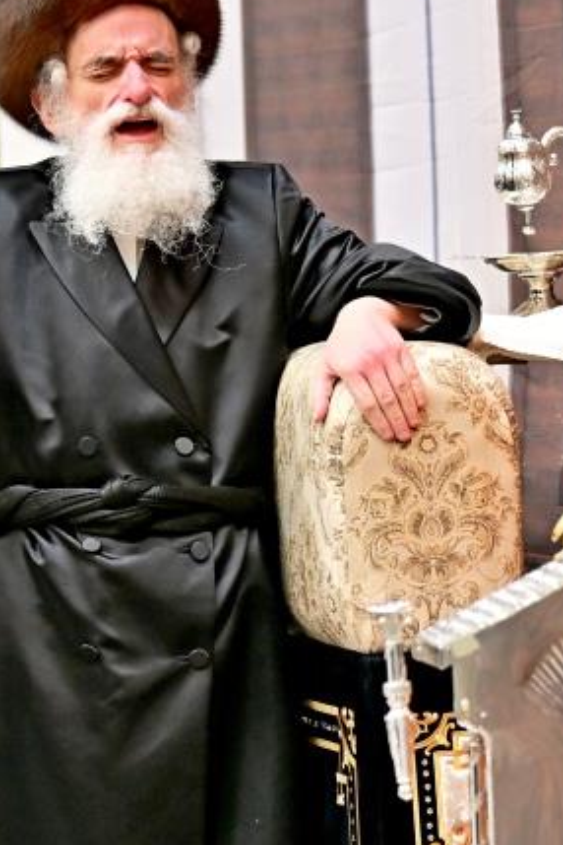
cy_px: 473
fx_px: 7225
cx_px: 382
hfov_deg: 4.5
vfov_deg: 6.7
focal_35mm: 308
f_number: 2.8
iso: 400
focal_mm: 86
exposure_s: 1/200
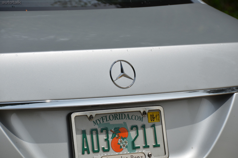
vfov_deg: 6.1
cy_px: 79
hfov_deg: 9.2
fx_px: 1484
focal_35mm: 225
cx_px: 119
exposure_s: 1/2000
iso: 280
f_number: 8
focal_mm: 150
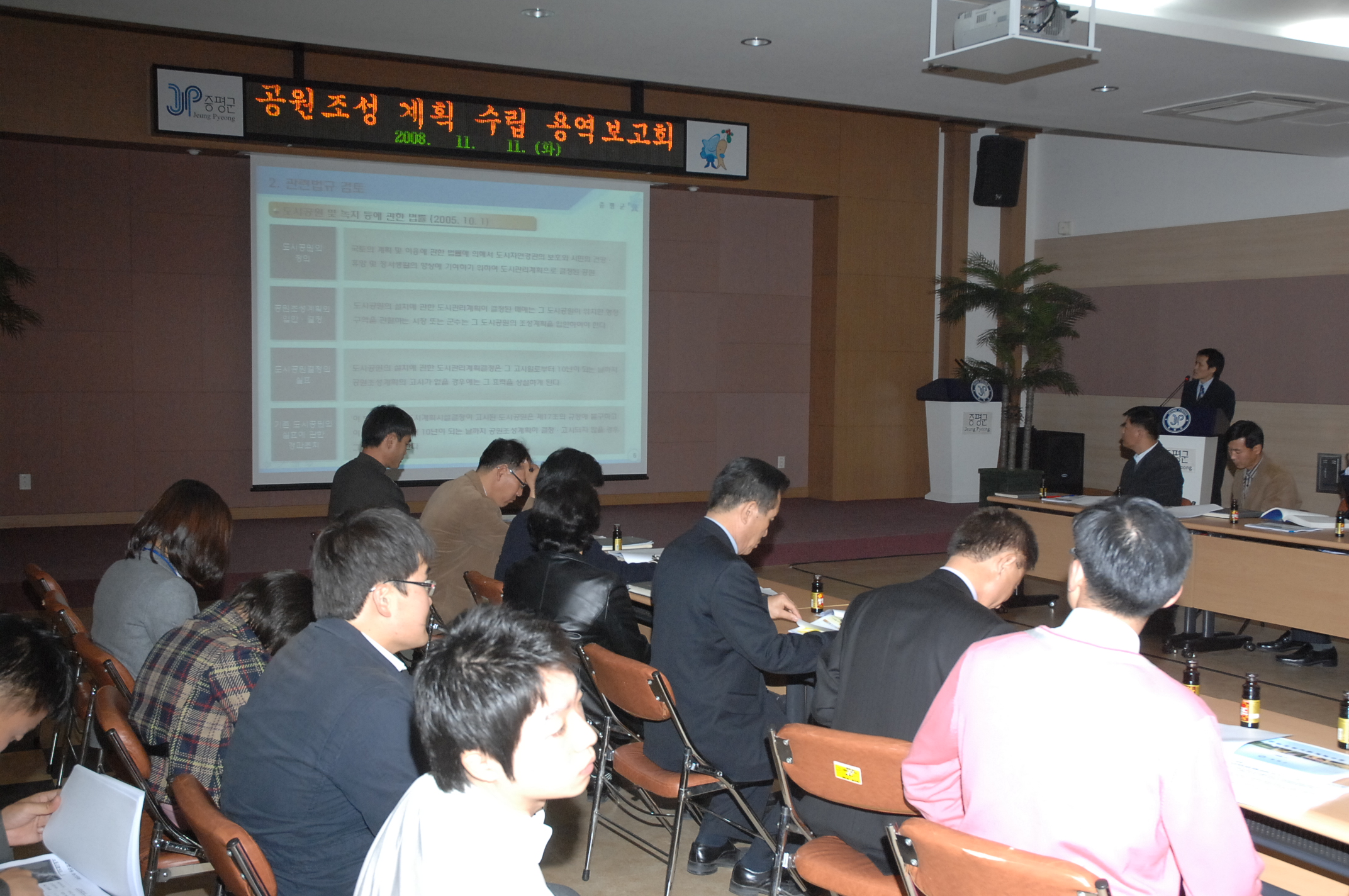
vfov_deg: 35.4
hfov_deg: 51.3
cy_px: 448
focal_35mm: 38
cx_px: 674
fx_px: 1403
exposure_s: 1/60
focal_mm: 25
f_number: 6.7
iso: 800
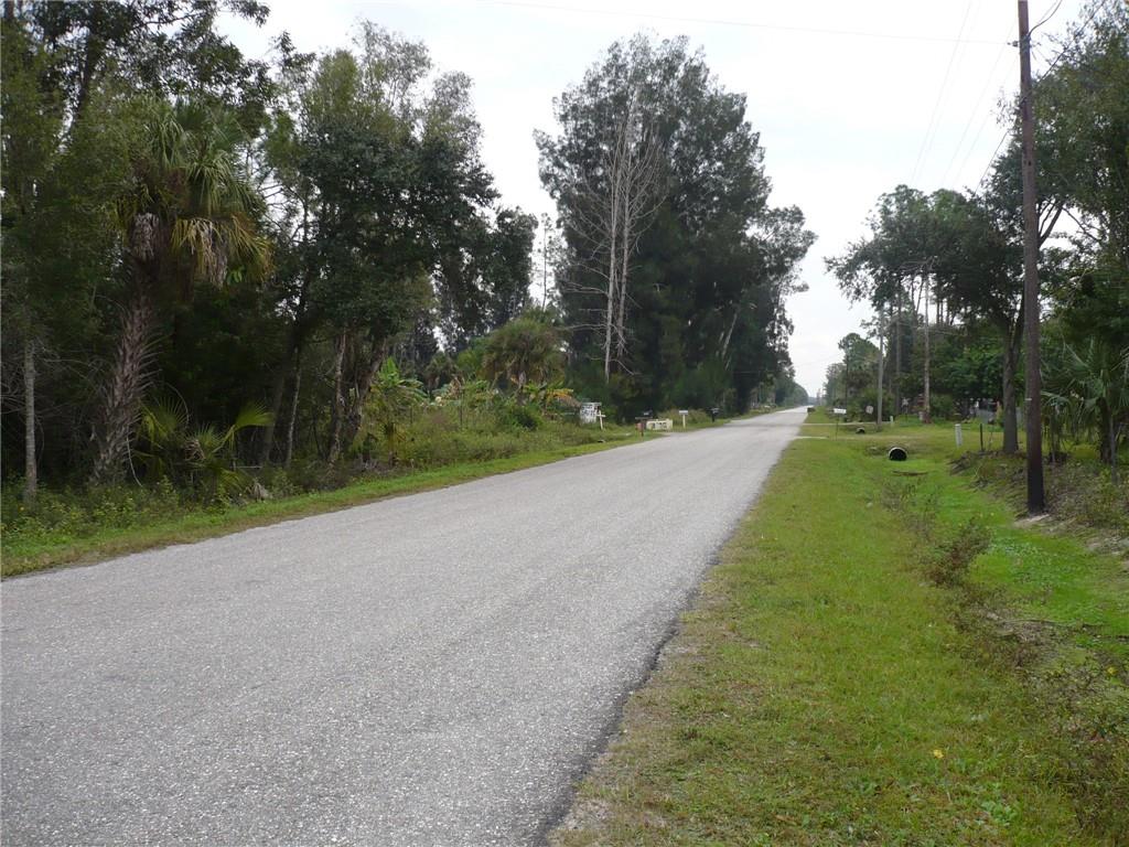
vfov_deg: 40.7
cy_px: 424
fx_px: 1142
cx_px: 564
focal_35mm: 35
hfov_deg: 52.6
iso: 100
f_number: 2.8
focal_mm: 5.8
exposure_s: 1/320
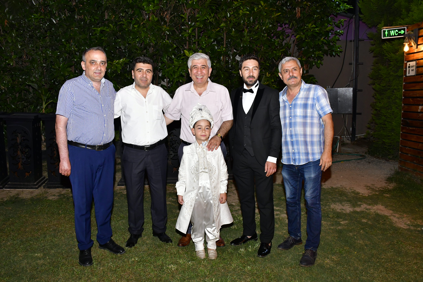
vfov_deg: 43.6
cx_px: 212
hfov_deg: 61.9
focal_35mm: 30
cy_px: 141
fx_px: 352
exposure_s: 1/60
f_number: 7.1
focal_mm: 20
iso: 1600
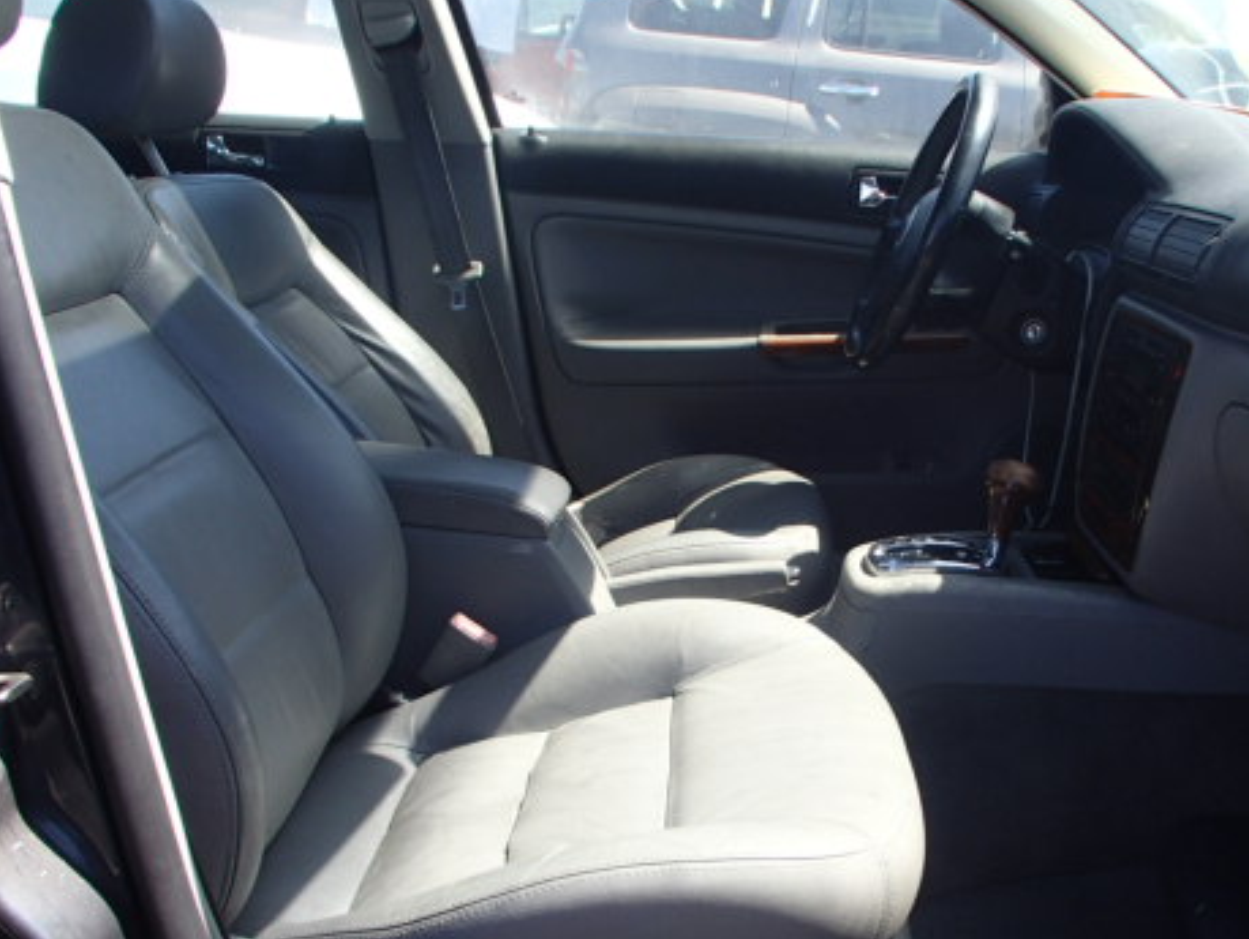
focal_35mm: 39
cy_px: 593
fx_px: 1408
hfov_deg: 47.5
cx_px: 759
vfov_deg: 36.6
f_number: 3.9
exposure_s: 1/200
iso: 100
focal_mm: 5
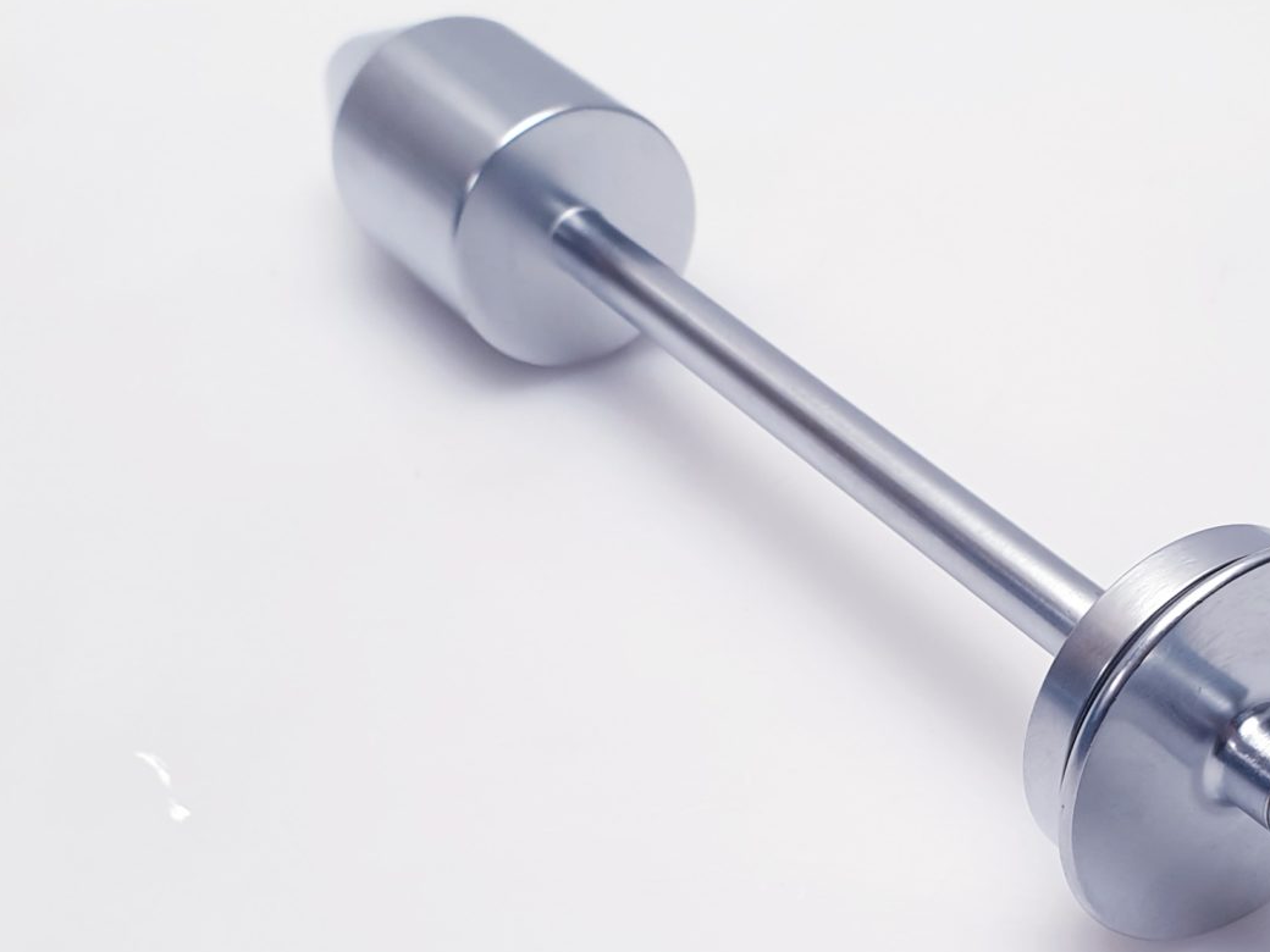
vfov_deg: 22.7
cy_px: 716
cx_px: 934
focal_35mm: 64
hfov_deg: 29.8
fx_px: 2348
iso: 80
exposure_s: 1/50
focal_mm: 4.3
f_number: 2.4
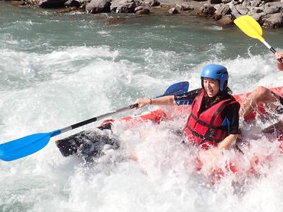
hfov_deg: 35.0
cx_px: 199
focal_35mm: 54
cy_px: 80
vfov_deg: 27.0
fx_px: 442
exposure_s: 1/500
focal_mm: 4.5
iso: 320
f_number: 8
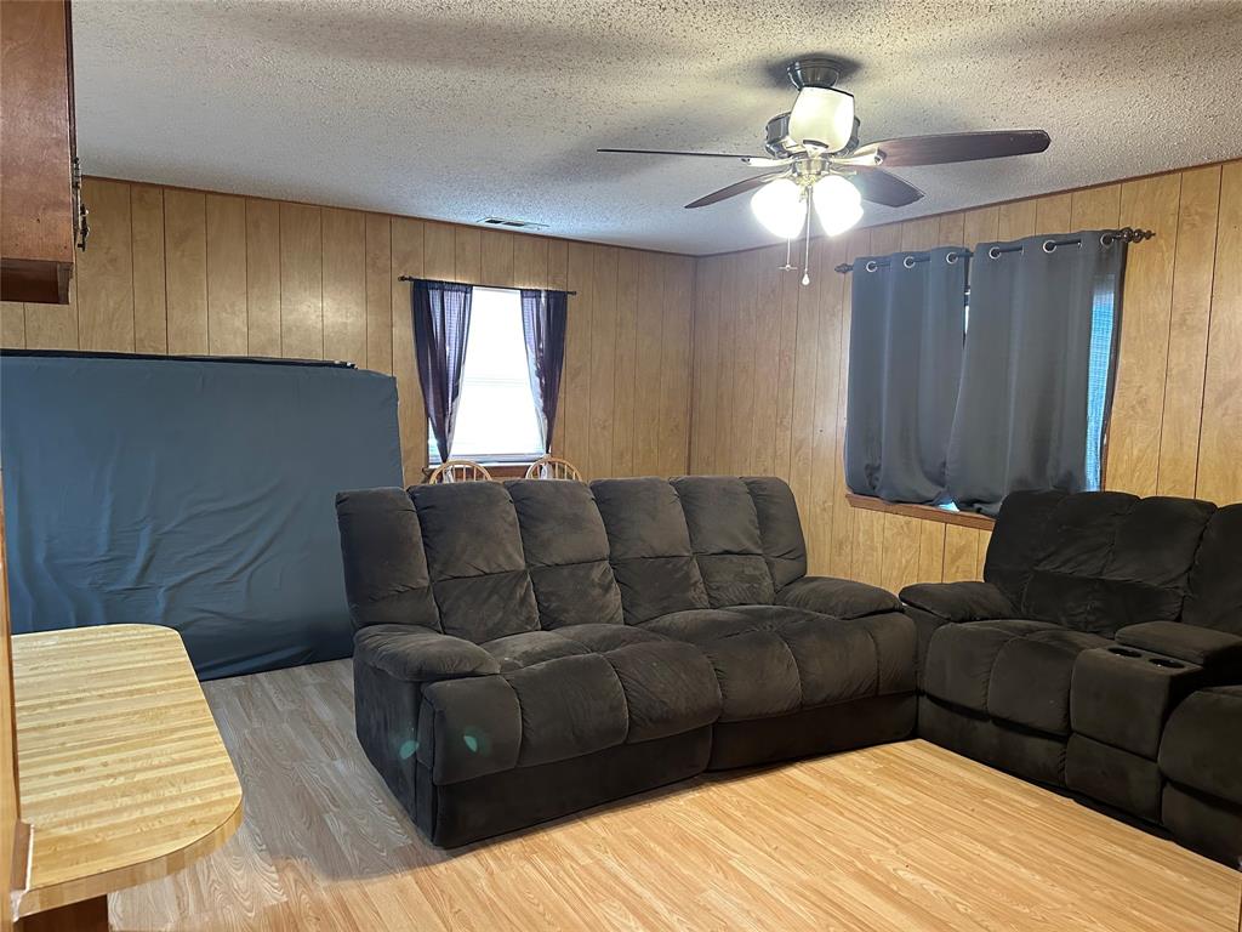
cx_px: 621
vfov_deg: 56.8
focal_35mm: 24
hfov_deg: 71.6
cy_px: 466
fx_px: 861
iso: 640
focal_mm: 6.86
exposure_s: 1/60
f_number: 1.78
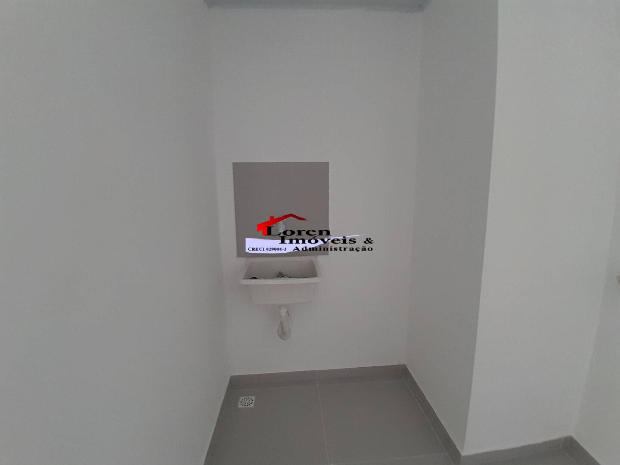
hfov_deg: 91.0
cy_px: 232
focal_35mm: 17
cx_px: 310
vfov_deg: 74.7
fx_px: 304
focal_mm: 1.46
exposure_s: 1/40
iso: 125
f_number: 2.2
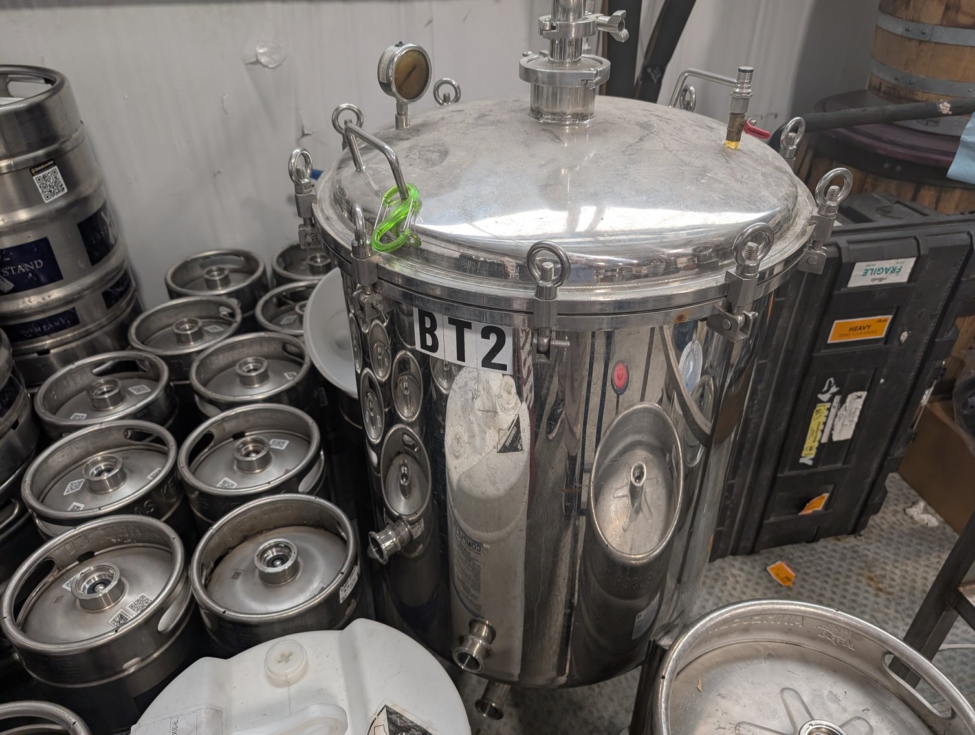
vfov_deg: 56.9
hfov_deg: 71.5
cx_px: 488
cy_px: 368
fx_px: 677
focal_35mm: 24
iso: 71
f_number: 1.68
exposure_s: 1/53.8
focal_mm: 6.9
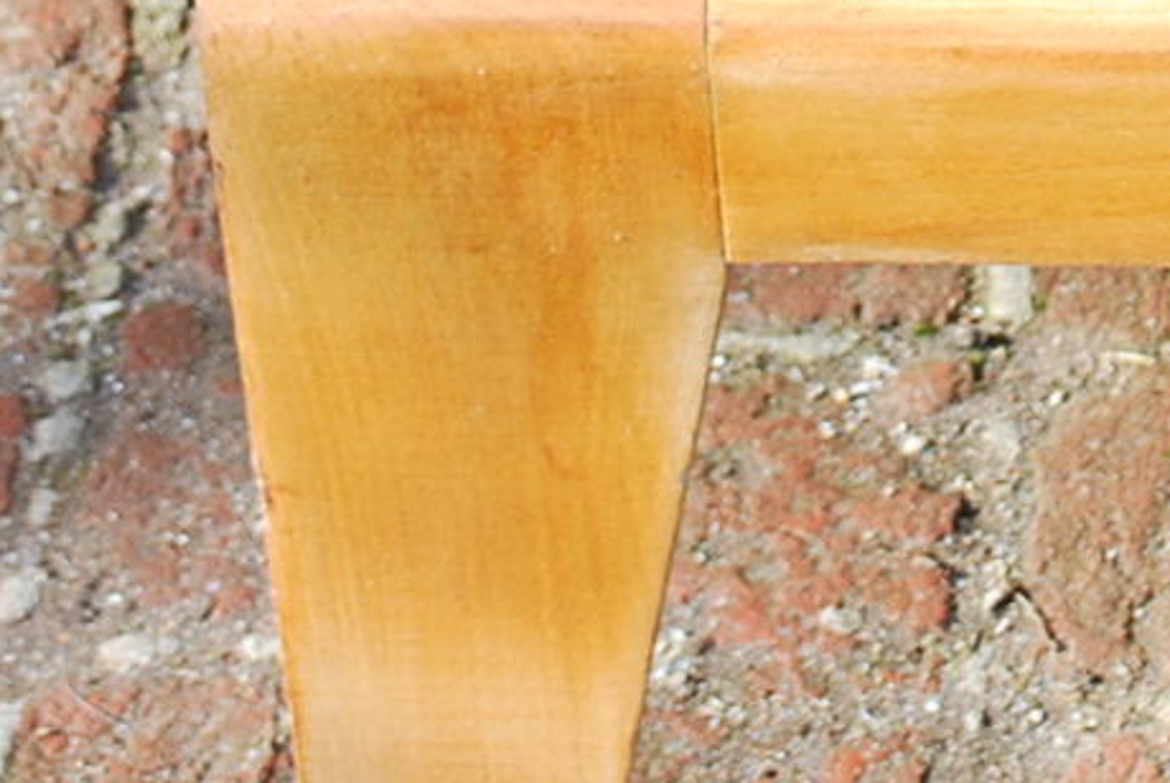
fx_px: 7195
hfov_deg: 9.3
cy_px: -780
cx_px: 1066
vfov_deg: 6.1
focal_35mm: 221
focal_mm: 35
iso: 200
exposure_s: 1/100
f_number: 5.3
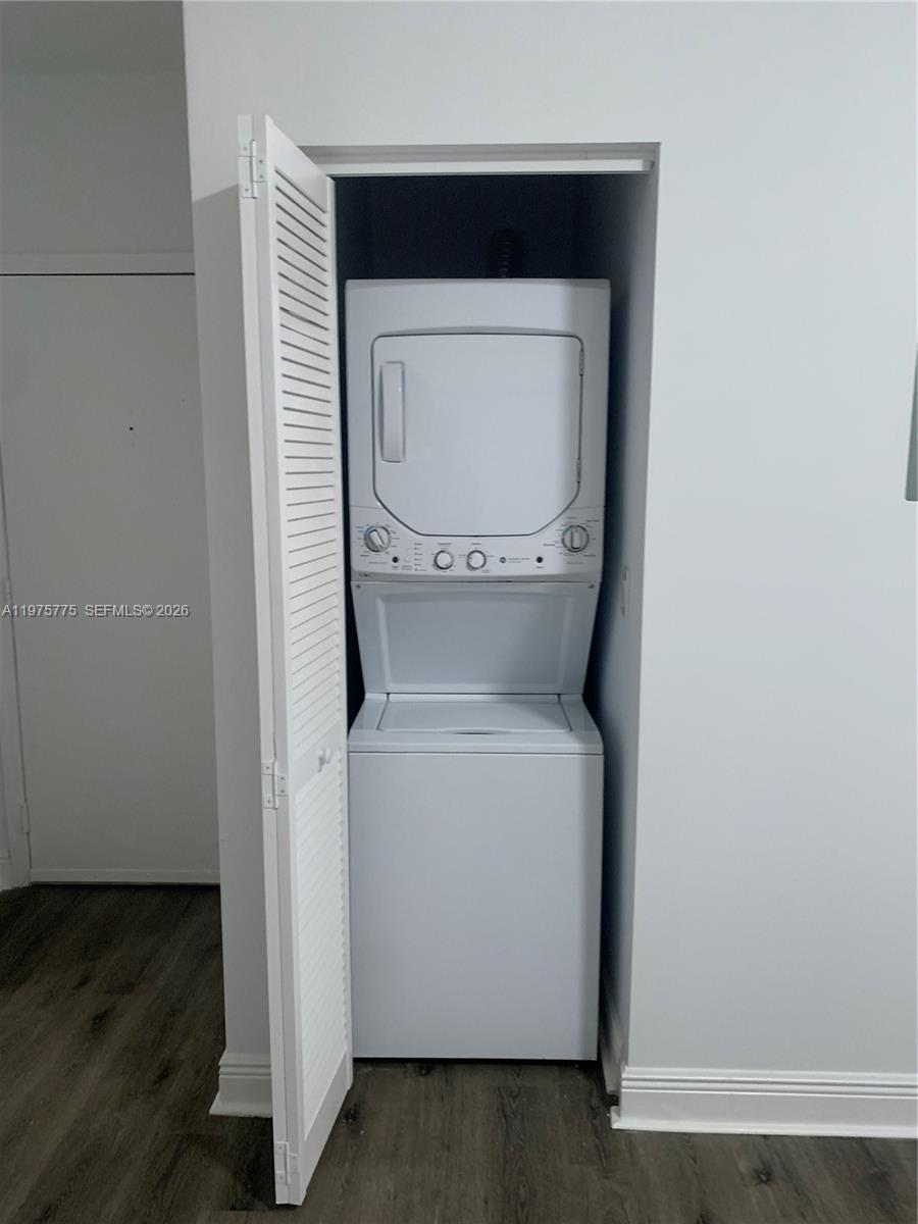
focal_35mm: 26
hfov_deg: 53.1
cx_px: 459
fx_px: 919
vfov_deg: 67.3
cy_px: 612
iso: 320
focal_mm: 4.25
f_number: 1.8
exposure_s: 1/60
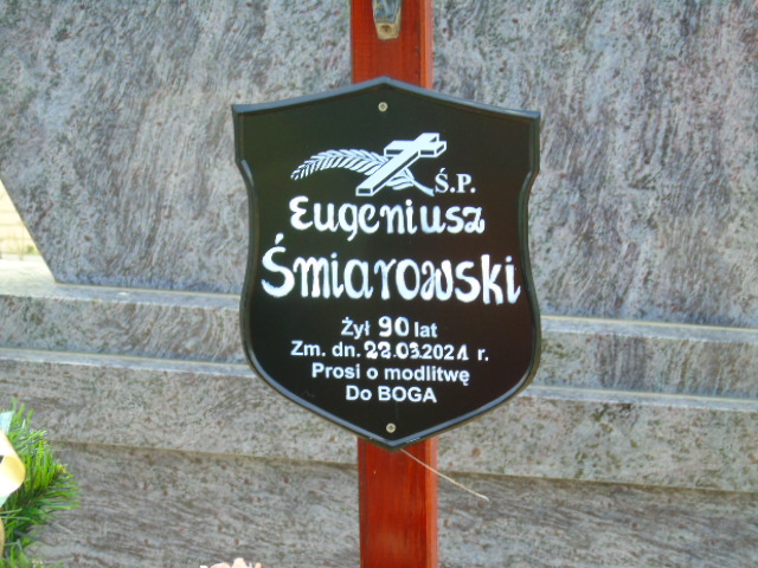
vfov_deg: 10.4
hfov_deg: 13.9
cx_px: 379
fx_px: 3109
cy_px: 284
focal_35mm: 142
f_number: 4.7
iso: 160
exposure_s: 1/125
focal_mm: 25
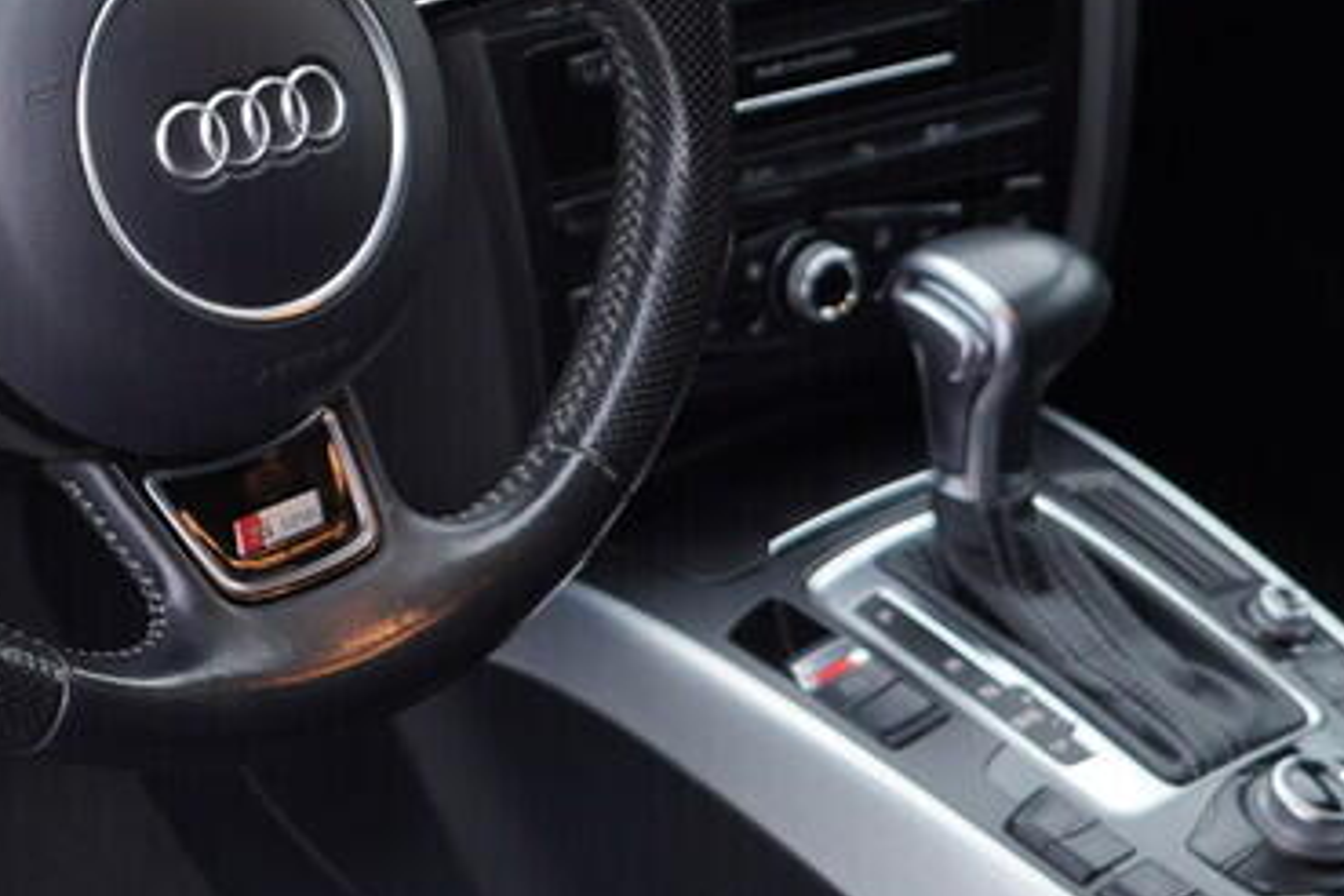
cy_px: 144
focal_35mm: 100
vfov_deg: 13.6
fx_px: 3733
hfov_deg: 19.9
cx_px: 87
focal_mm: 24
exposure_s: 1/50
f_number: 3.2
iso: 125
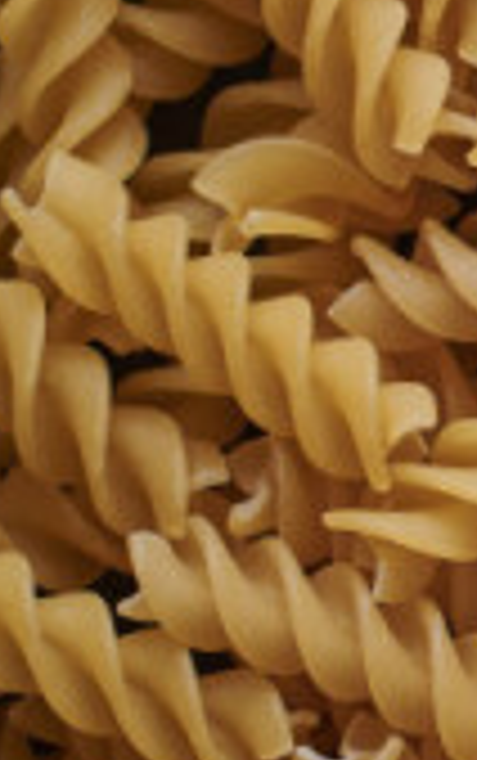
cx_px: 1737
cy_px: 337
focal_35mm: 241
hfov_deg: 5.0
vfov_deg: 8.7
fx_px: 5000
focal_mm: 50
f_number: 8
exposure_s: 1/100
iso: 160
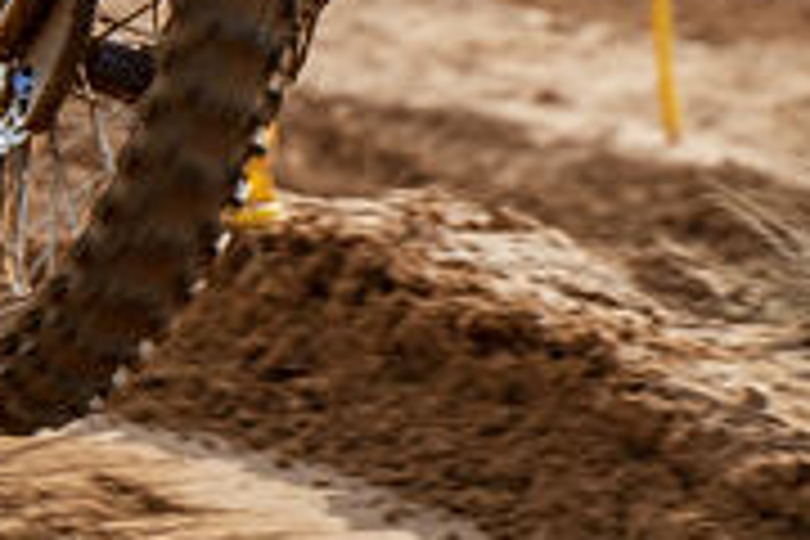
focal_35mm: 758
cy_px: -693
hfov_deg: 2.7
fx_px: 17054
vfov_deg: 1.8
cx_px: 450
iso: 250
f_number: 5.6
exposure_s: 1/1250
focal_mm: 110
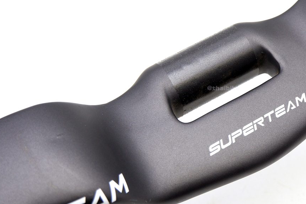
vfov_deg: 17.5
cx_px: 229
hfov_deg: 25.7
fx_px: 663
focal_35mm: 78
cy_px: 71
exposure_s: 1/90
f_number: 4.9
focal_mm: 33.3
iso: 200
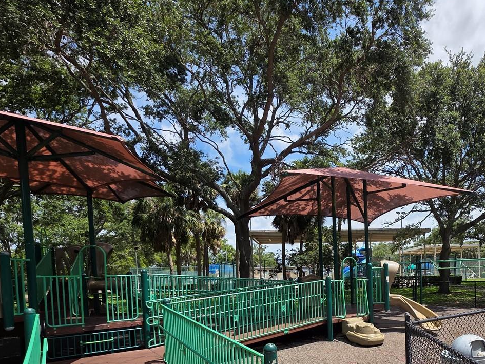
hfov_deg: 72.4
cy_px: 286
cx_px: 348
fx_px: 308
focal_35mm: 22
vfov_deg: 57.0
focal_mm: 2.2
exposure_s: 1/2000
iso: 40
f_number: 1.9
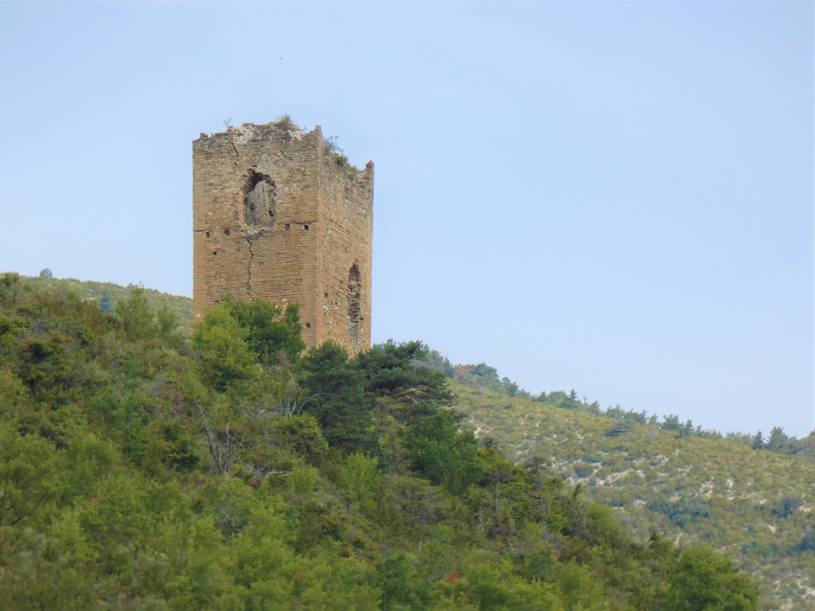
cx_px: 408
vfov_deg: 3.2
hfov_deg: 4.2
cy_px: 306
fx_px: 11042
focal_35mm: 469
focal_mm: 84
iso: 80
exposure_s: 1/250
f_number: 5.6
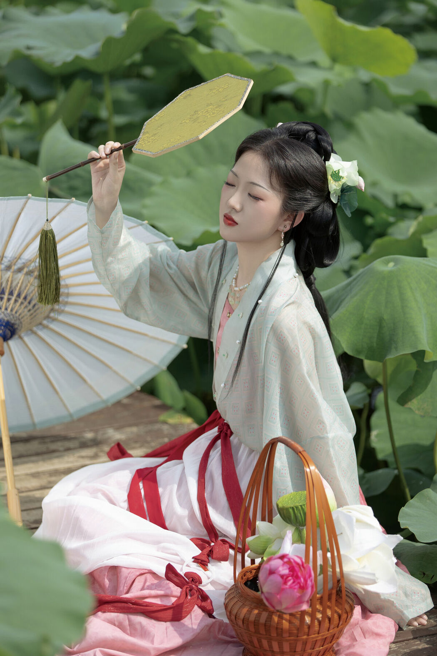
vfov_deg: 15.8
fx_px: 2367
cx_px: 218
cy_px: 328
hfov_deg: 10.5
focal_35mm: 130
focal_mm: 130
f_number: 2.8
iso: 100
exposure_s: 1/1600
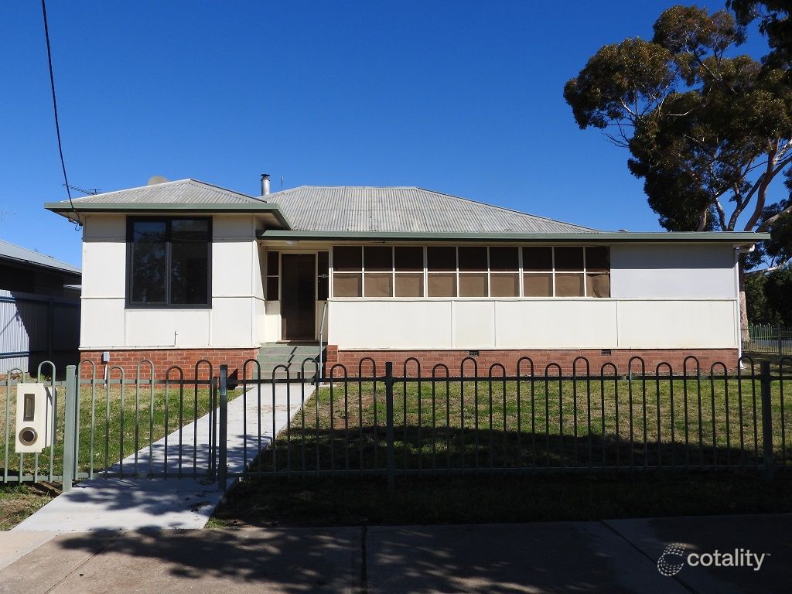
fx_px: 686
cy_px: 297
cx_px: 396
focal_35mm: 30
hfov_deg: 60.0
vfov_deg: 46.8
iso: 100
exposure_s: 1/2000
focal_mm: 5.4
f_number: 3.5
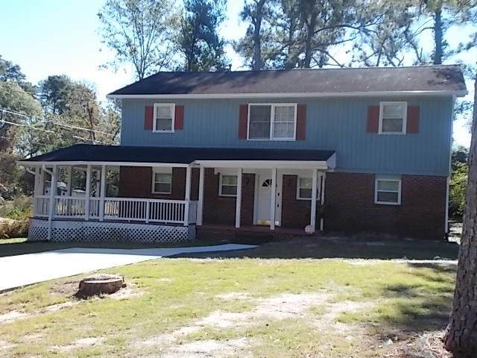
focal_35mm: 44
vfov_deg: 32.9
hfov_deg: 42.9
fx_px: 606
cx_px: 238
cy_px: 179
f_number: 4.2
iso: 80
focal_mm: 7.9
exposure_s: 1/250
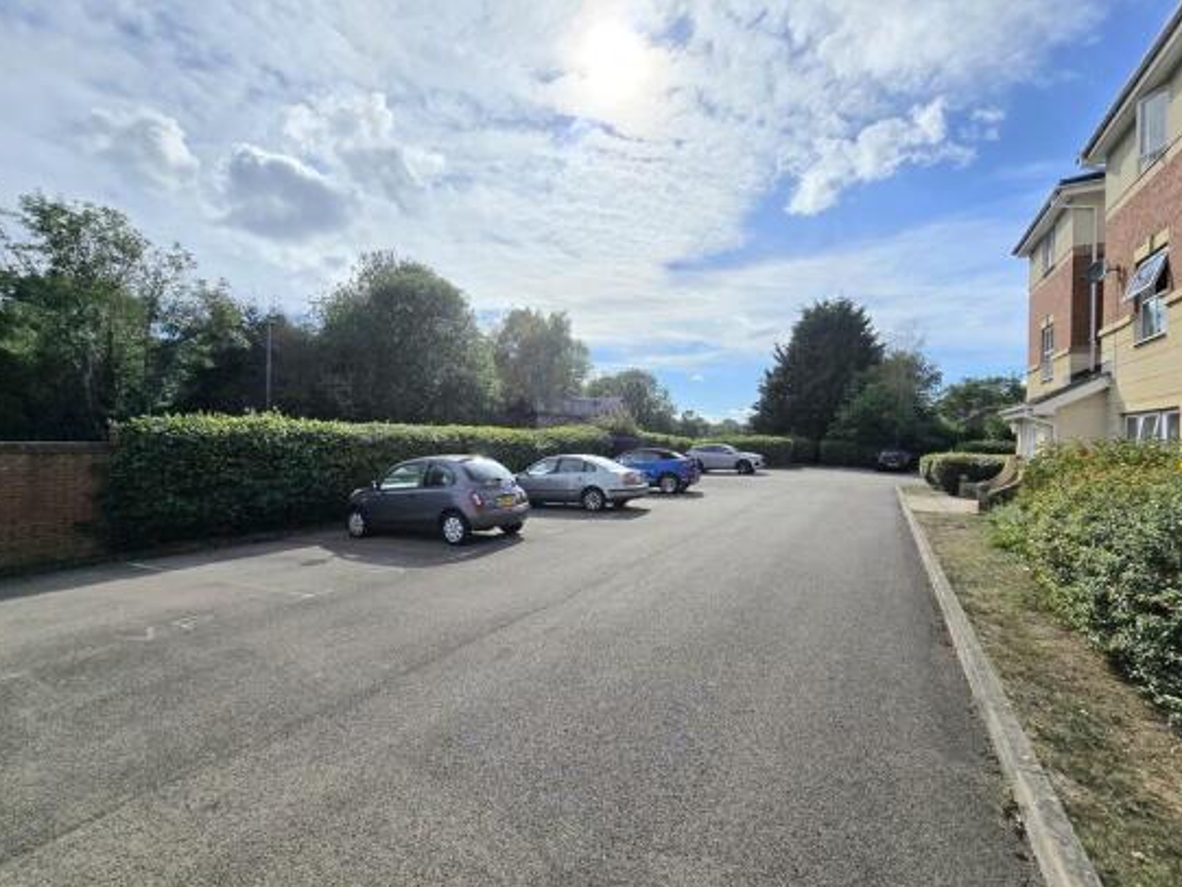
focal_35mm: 14
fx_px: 478
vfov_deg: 85.7
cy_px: 440
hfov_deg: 102.1
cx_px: 589
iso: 50
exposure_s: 1/10000
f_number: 2.2
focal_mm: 2.2
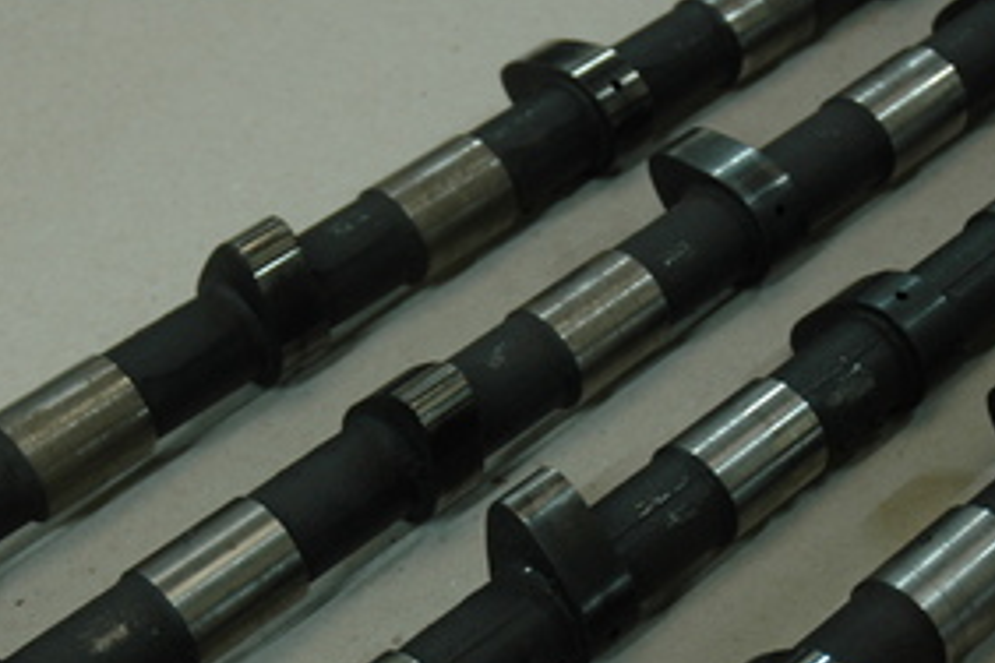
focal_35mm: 86
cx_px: 526
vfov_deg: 15.8
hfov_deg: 23.6
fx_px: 2378
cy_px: 538
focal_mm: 27
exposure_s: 1/30
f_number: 3.8
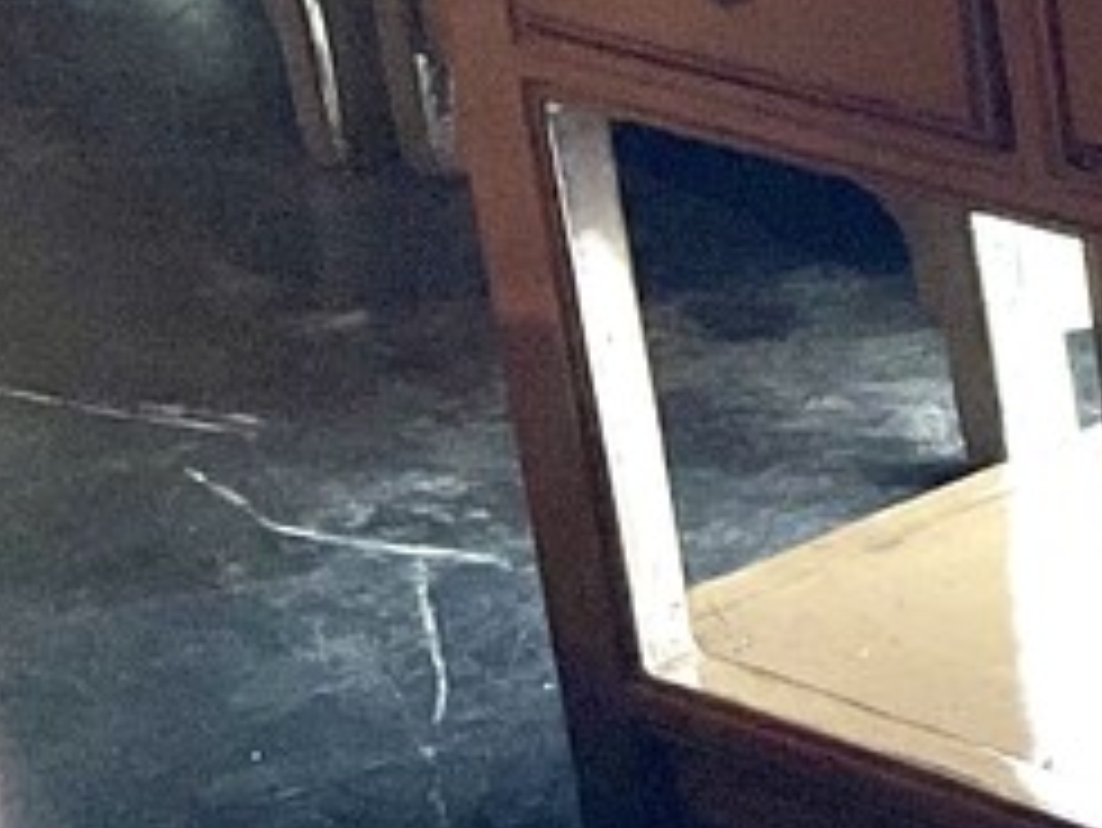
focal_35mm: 158
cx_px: 2679
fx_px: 5032
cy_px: 288
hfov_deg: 10.6
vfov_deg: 9.4
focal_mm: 3
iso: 50
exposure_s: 1/120
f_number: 1.8
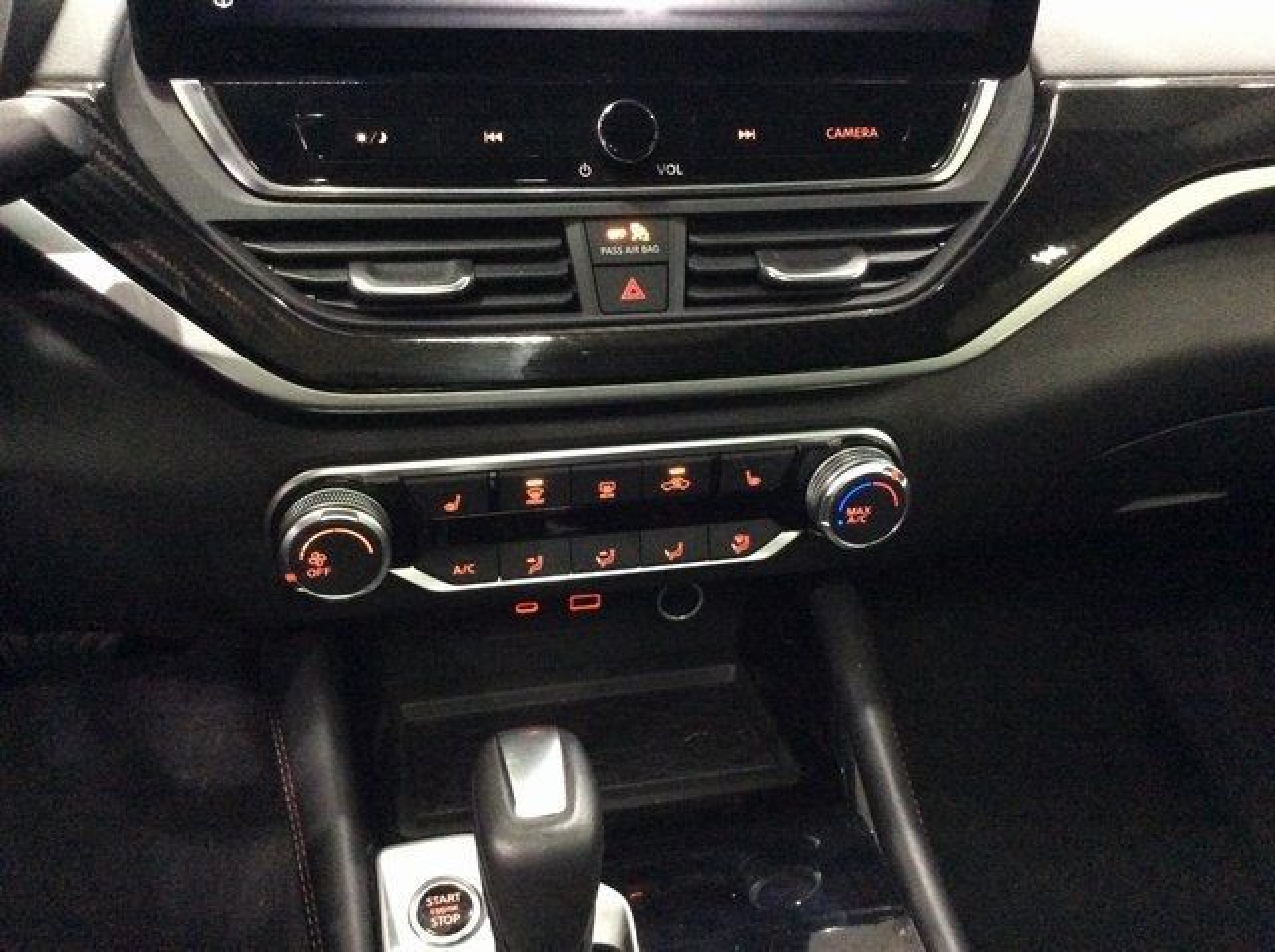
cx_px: 638
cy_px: 476
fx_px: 1177
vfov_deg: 44.1
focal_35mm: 32
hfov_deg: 56.9
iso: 640
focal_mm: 3.3
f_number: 2.4
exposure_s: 1/15
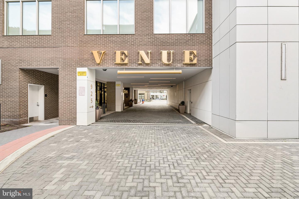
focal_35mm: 15
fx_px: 125
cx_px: 150
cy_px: 100
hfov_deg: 100.4
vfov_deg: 77.3
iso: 100
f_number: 8
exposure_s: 1/20
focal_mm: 15
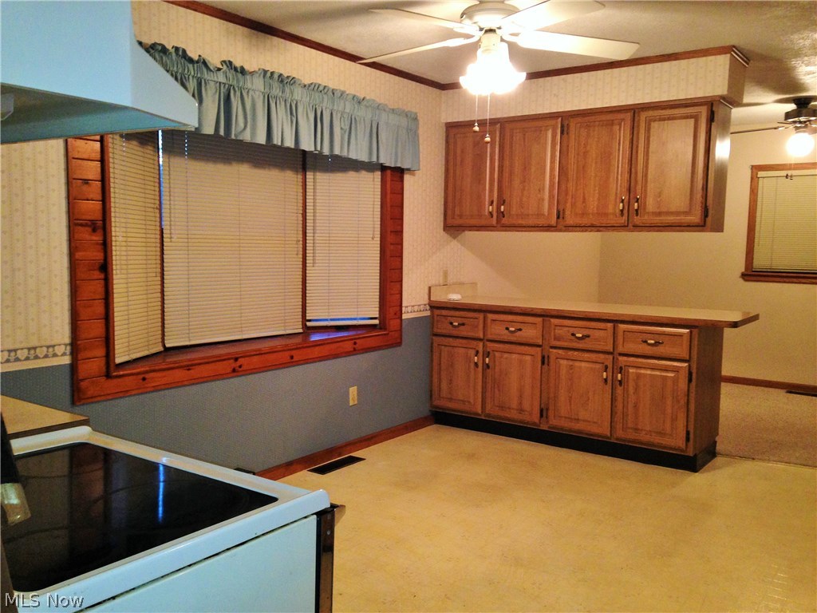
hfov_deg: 55.4
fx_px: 779
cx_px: 408
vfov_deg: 42.9
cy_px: 306
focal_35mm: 33
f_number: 2.4
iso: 160
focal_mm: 4.12
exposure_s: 1/20
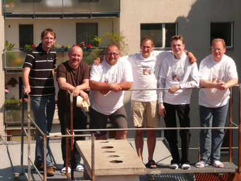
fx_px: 1643
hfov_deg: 8.4
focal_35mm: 236
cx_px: 120
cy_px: 90
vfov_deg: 6.3
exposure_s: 1/640
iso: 100
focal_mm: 26
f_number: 4.8
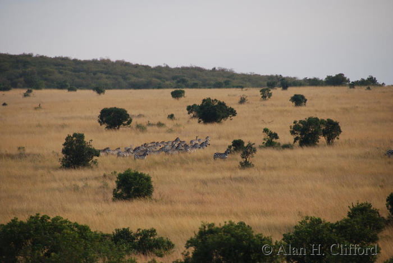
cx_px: 196
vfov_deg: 4.6
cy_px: 132
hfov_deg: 6.9
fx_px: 3278
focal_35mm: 300
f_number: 5.6
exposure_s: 1/60
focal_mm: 200
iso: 100
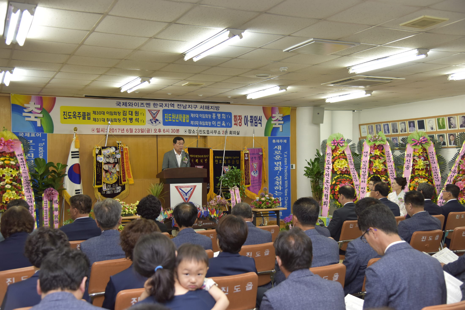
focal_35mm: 38
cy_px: 155
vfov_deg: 35.1
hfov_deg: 50.7
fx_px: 491
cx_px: 232
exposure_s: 1/100
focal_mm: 38
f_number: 4
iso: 800
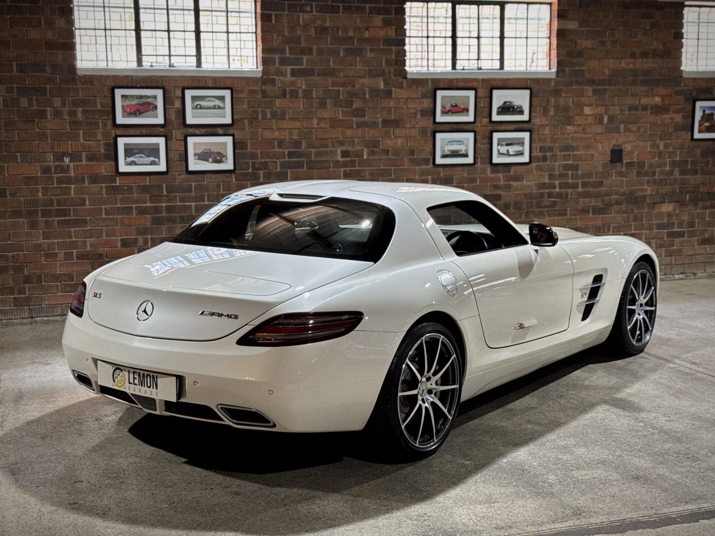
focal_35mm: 48
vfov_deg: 30.3
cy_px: 268
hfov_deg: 39.7
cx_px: 358
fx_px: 991
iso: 160
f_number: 1.78
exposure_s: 1/50
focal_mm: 6.76
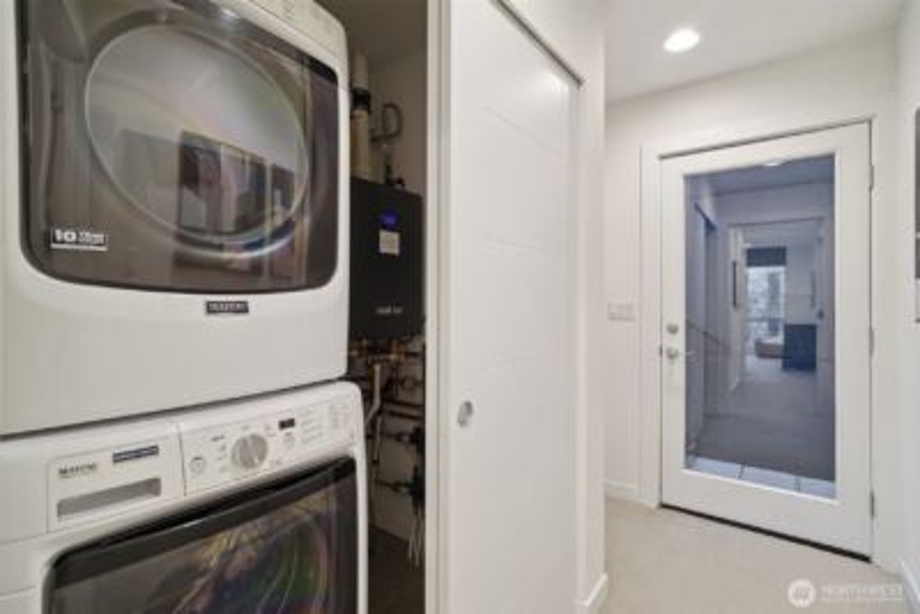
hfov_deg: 96.7
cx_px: 460
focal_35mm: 16
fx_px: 409
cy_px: 307
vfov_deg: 73.8
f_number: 8
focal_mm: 16
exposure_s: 1/13
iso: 1600
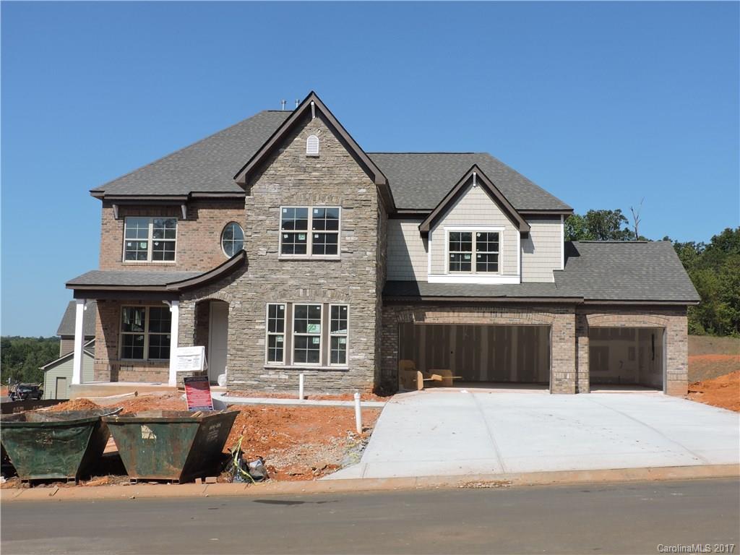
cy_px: 278
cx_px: 370
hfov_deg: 46.8
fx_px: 855
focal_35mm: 40
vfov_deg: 36.0
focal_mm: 7.1
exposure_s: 1/1000
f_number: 3.7
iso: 100
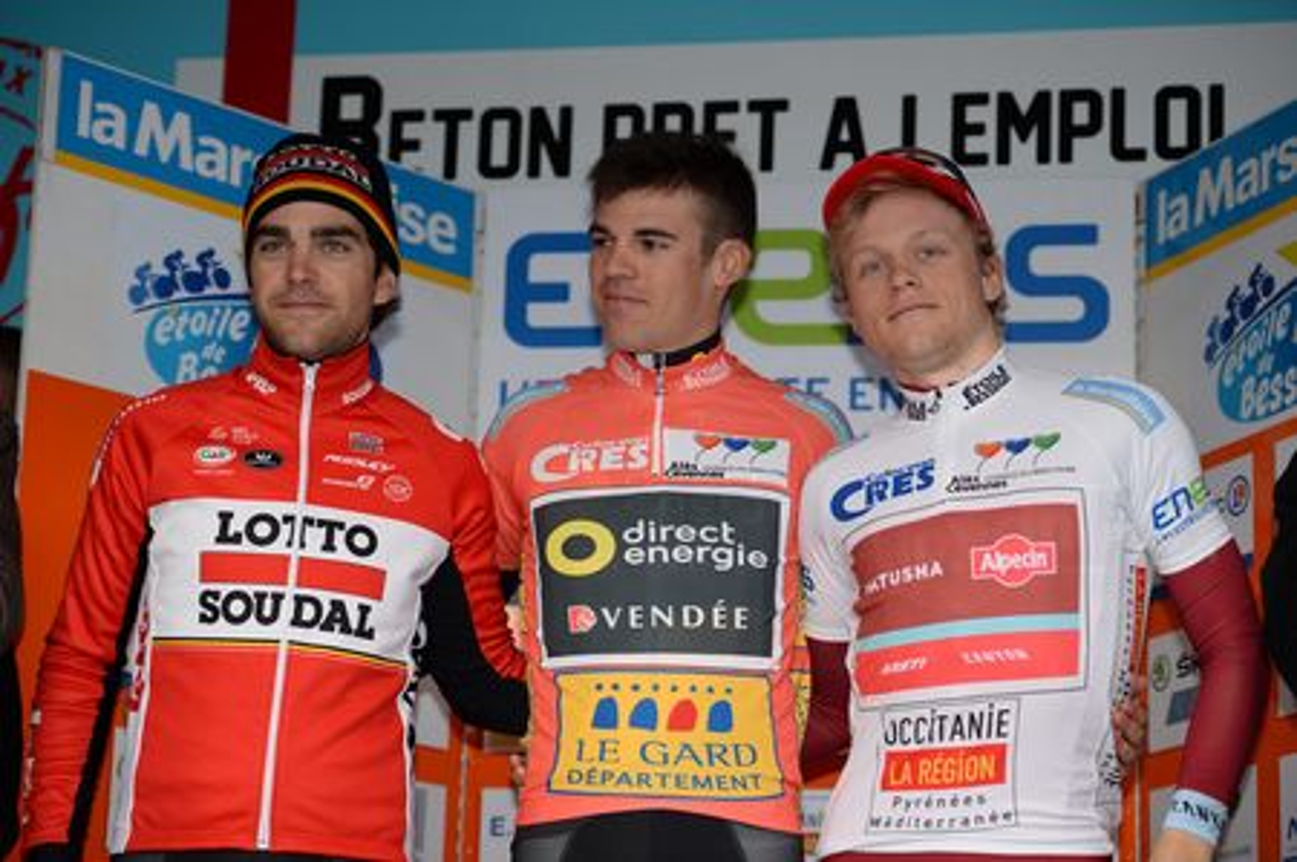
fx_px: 3779
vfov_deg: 13.0
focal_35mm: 105
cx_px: 648
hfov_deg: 19.5
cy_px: 431
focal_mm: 105
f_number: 2.8
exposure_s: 1/250
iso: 200
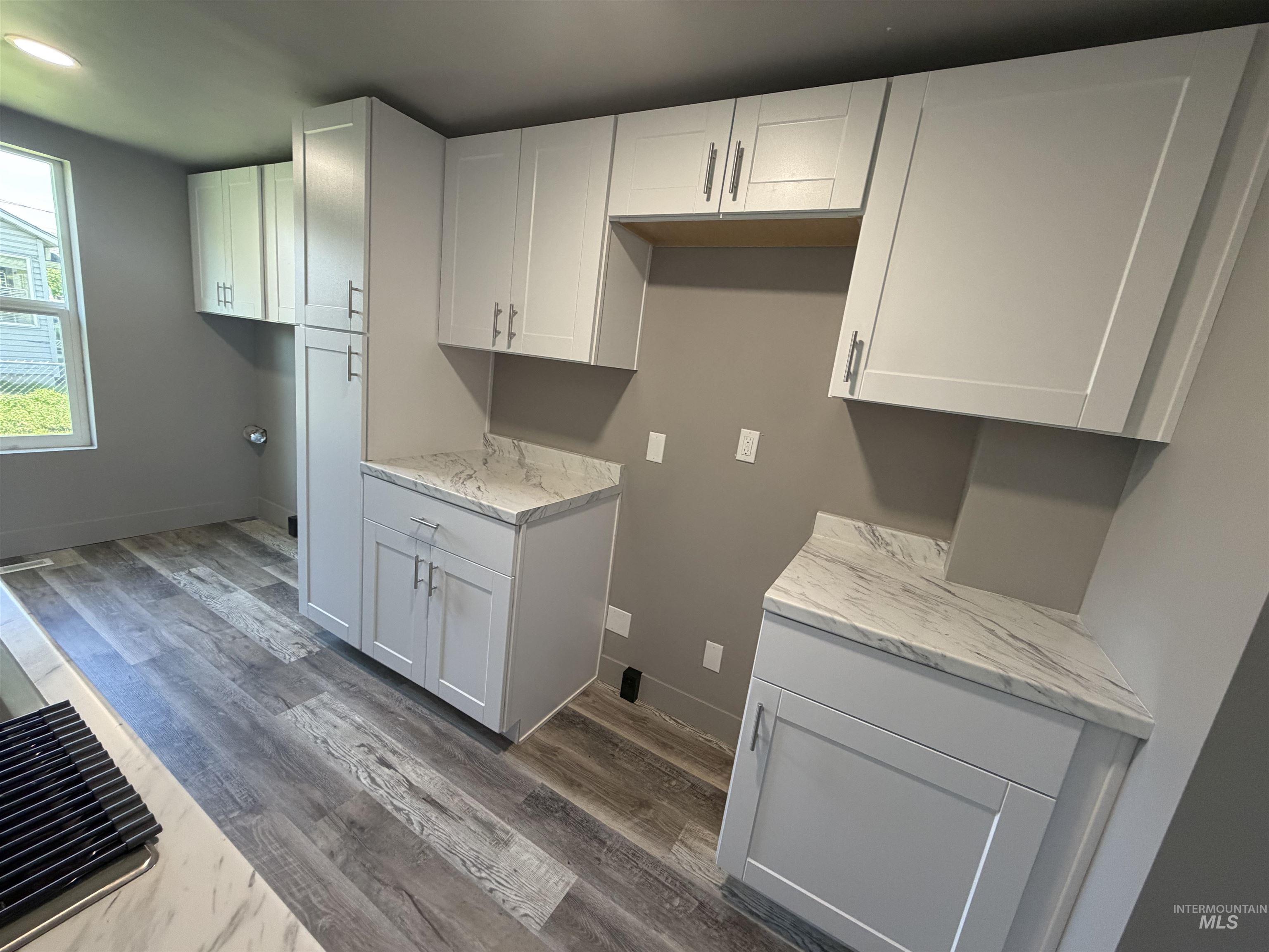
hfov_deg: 102.1
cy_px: 476
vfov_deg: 85.7
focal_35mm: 14
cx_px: 634
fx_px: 513
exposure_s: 1/120
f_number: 2.2
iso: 320
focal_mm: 2.22
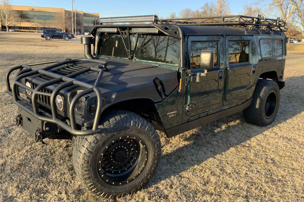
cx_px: 153
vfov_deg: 42.3
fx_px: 262
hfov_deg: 60.3
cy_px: 95
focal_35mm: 31
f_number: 1.8
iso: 16
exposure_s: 1/248
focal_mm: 3
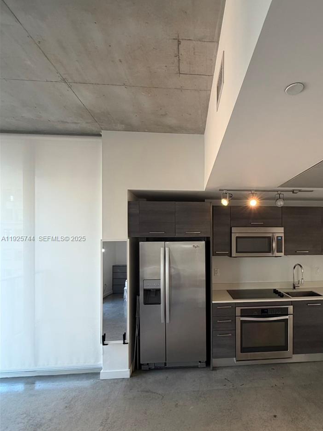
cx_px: 207
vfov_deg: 87.4
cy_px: 239
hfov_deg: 70.1
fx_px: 224
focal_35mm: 18
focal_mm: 2.22
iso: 160
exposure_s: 1/60
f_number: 2.2
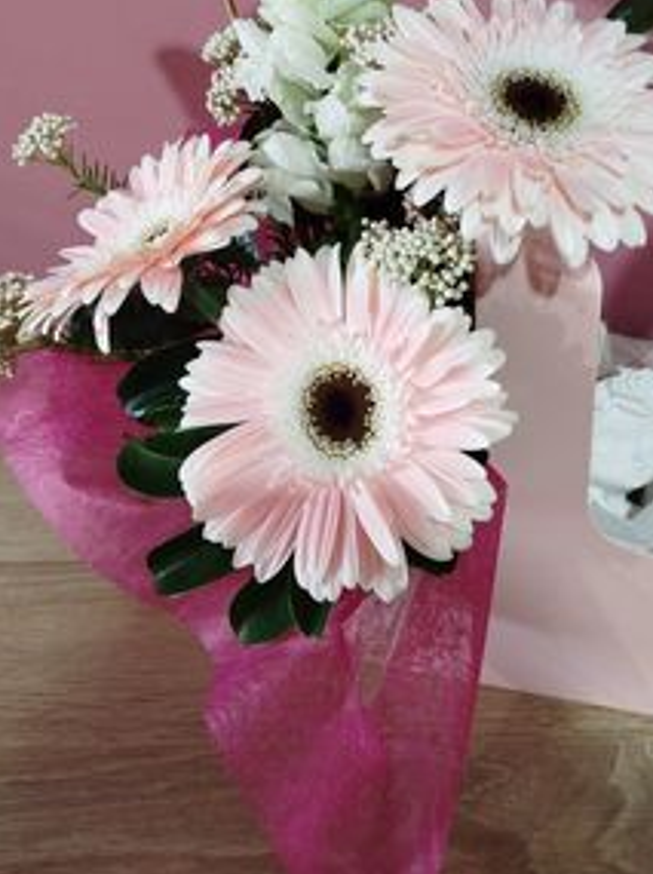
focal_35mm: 36
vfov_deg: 49.6
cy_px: 232
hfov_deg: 39.4
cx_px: 386
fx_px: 908
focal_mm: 5.31
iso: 500
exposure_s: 1/33
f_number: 1.7
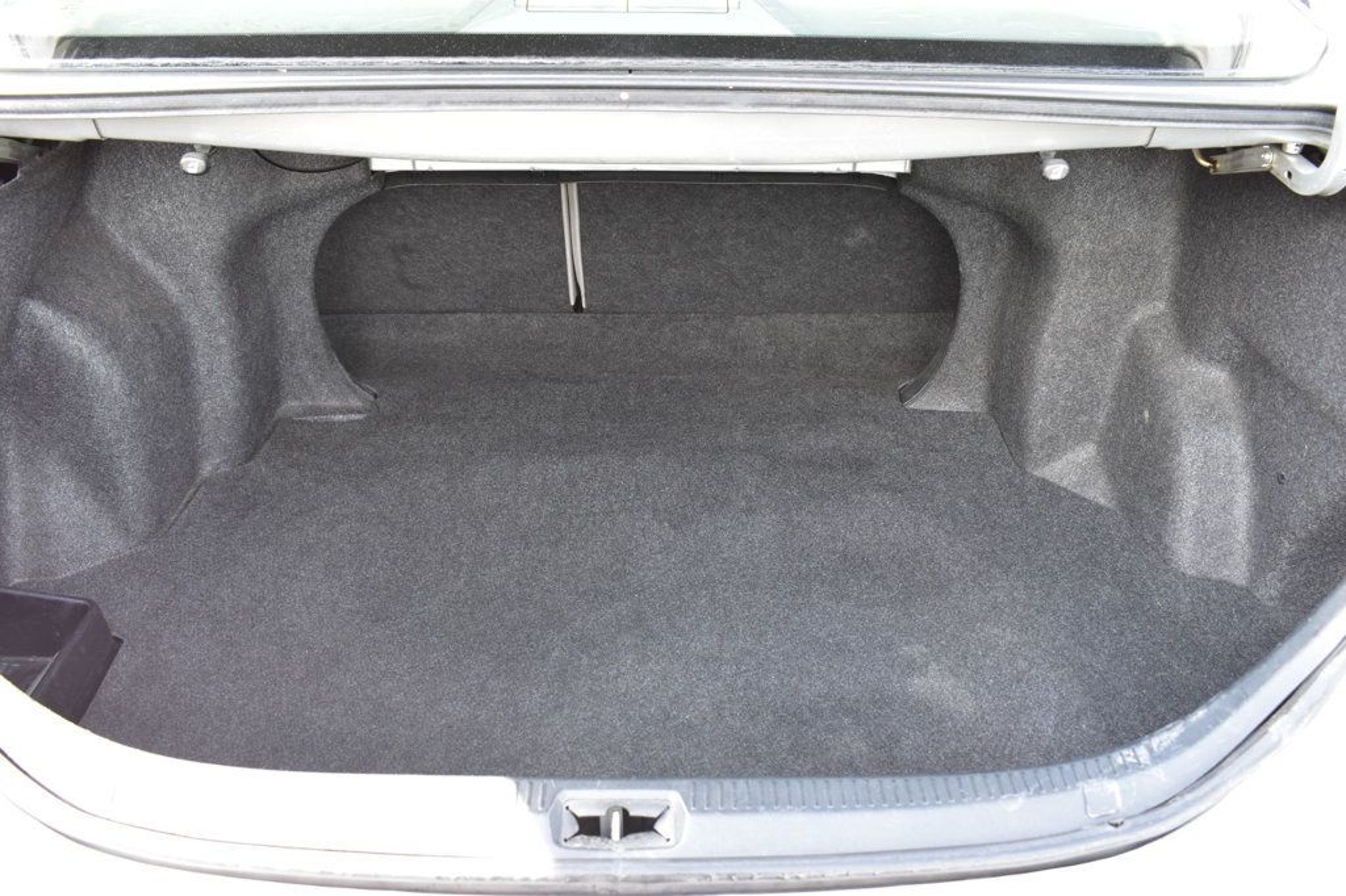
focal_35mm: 33
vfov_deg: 39.9
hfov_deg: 57.2
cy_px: 448
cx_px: 673
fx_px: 1233
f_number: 7.1
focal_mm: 22
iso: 400
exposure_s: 1/30
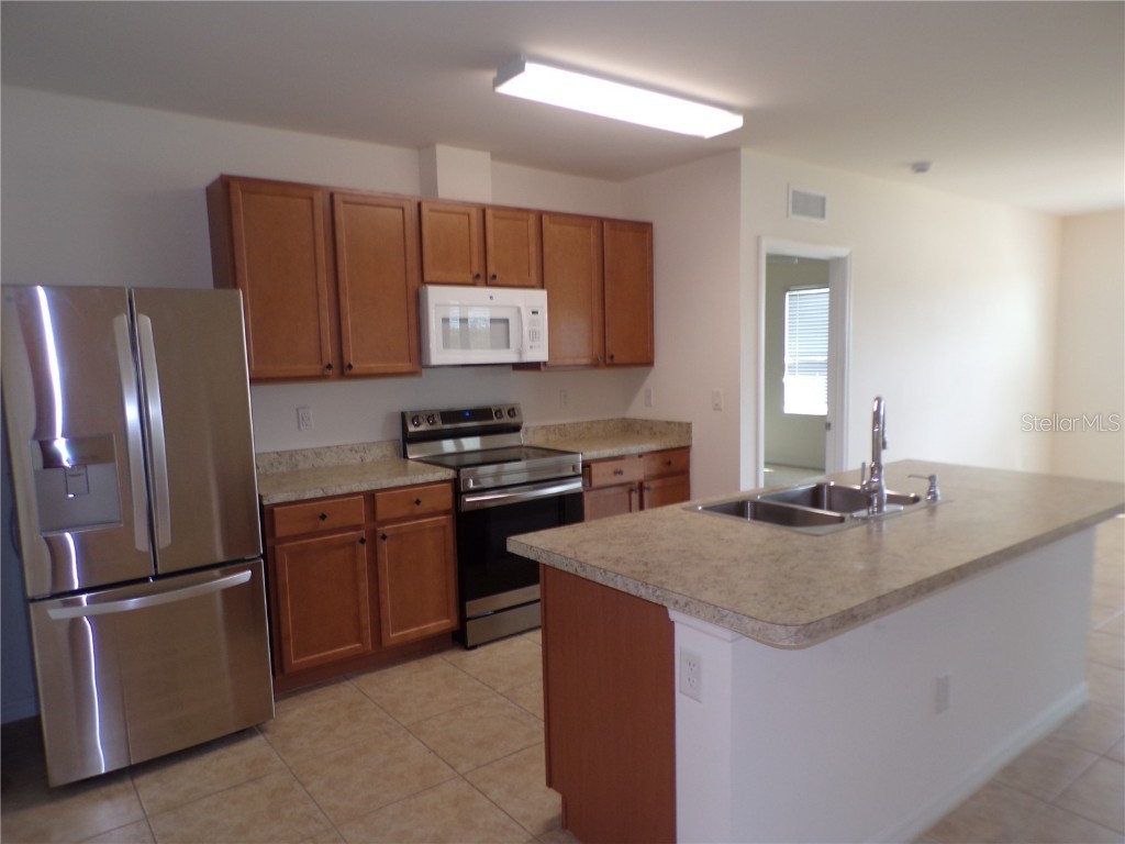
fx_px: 780
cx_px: 562
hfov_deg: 71.6
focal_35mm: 24
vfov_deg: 56.8
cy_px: 422
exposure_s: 1/34
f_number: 3
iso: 107
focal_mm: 4.3
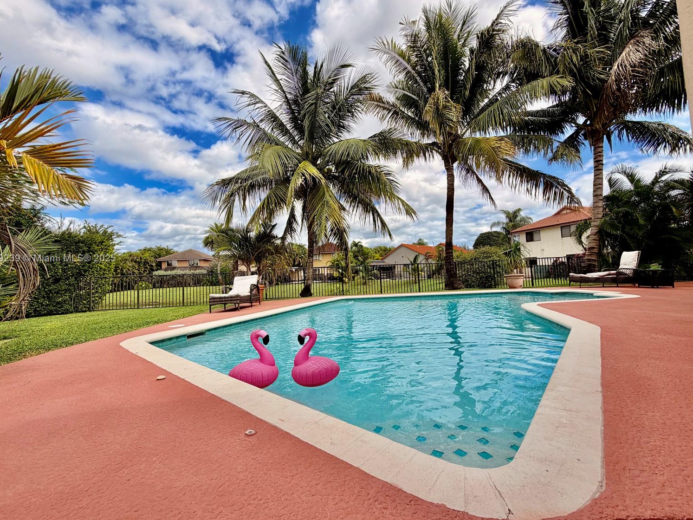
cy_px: 259
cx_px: 339
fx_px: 300
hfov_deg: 98.2
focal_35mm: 15
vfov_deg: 81.8
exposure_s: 1/928
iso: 20
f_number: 2.2
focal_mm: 2.22
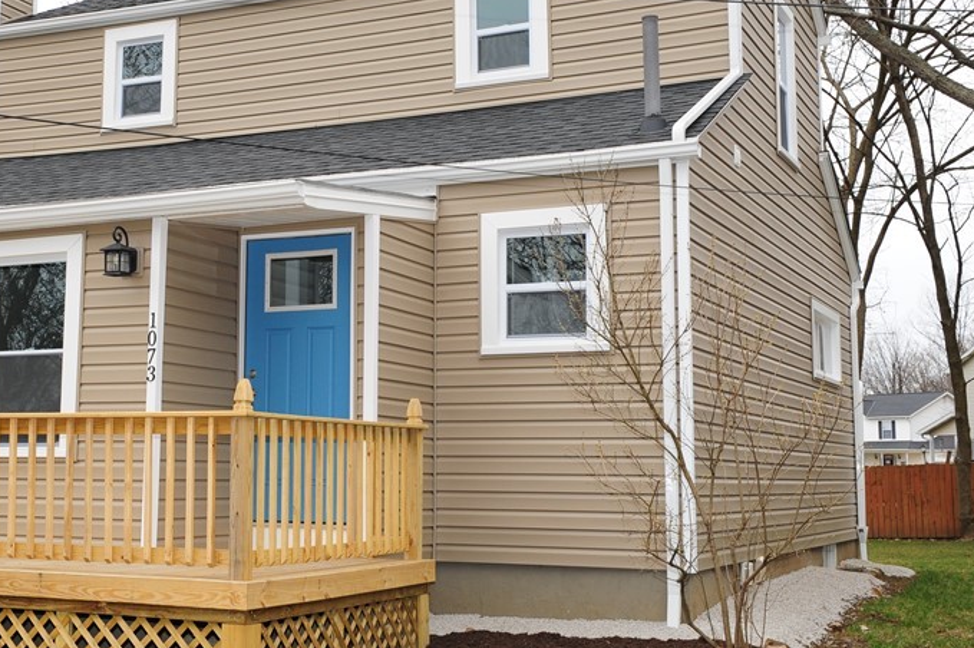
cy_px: 273
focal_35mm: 56
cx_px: 306
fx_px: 1514
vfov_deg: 24.1
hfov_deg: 35.2
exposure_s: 1/250
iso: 640
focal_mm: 35
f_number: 10
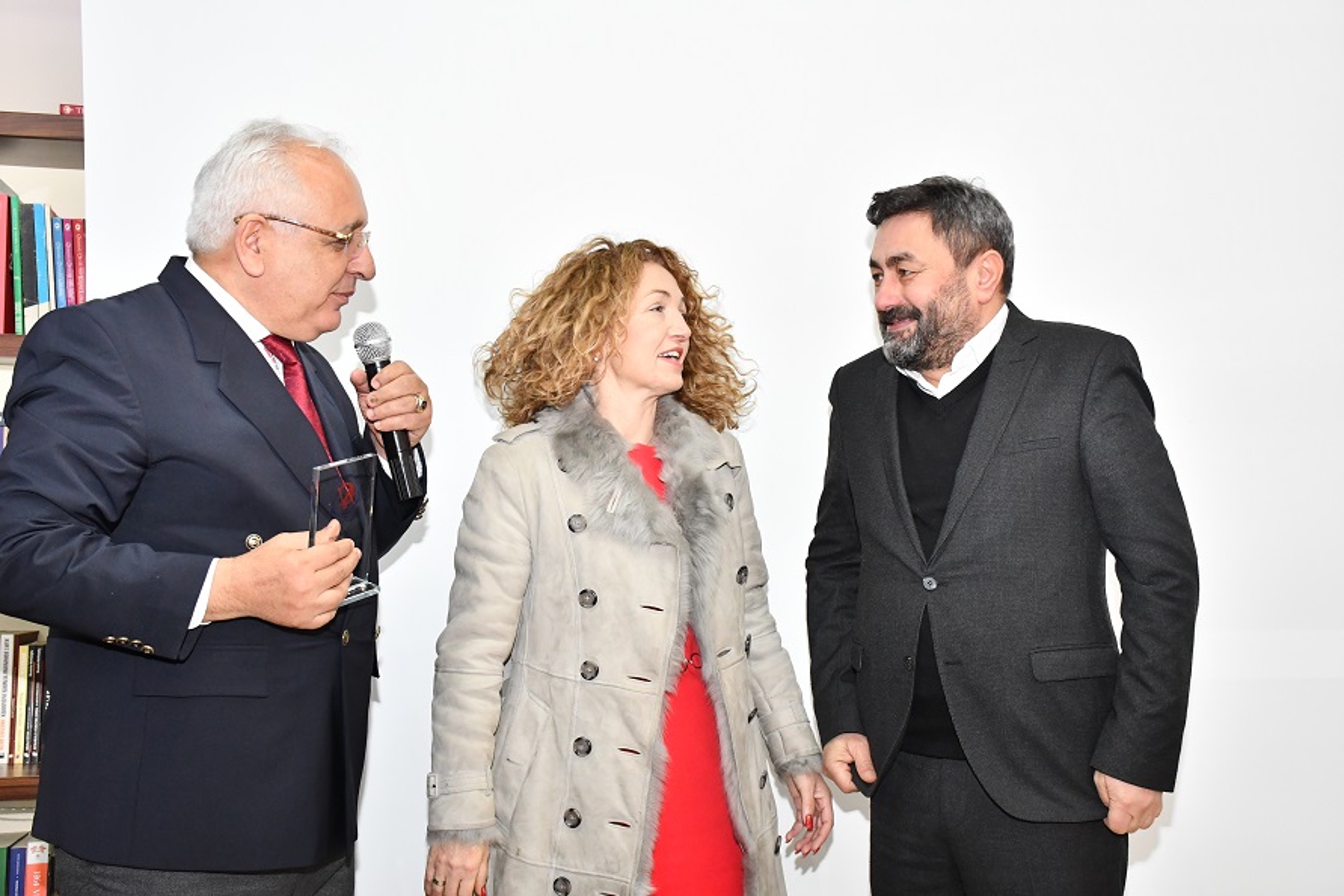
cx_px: 672
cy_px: 448
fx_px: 1680
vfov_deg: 29.9
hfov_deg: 43.6
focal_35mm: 45
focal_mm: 30
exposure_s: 1/160
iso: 2000
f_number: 5.6
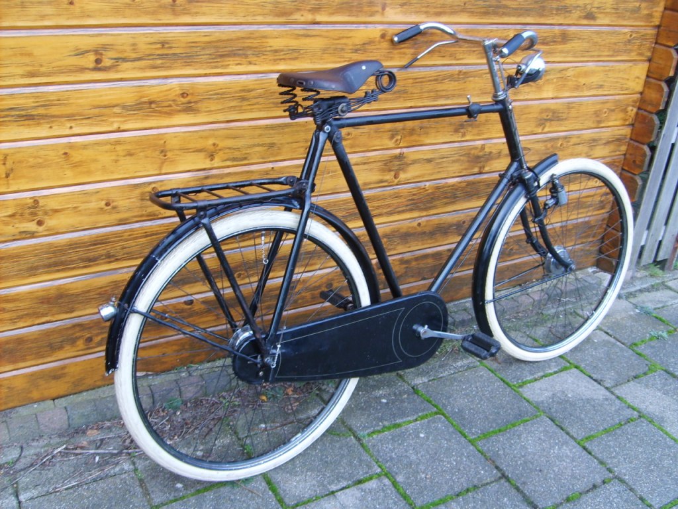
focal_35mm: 35
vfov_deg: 40.7
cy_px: 254
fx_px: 686
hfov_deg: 52.6
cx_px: 339
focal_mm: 5.8
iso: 50
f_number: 2.8
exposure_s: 1/45
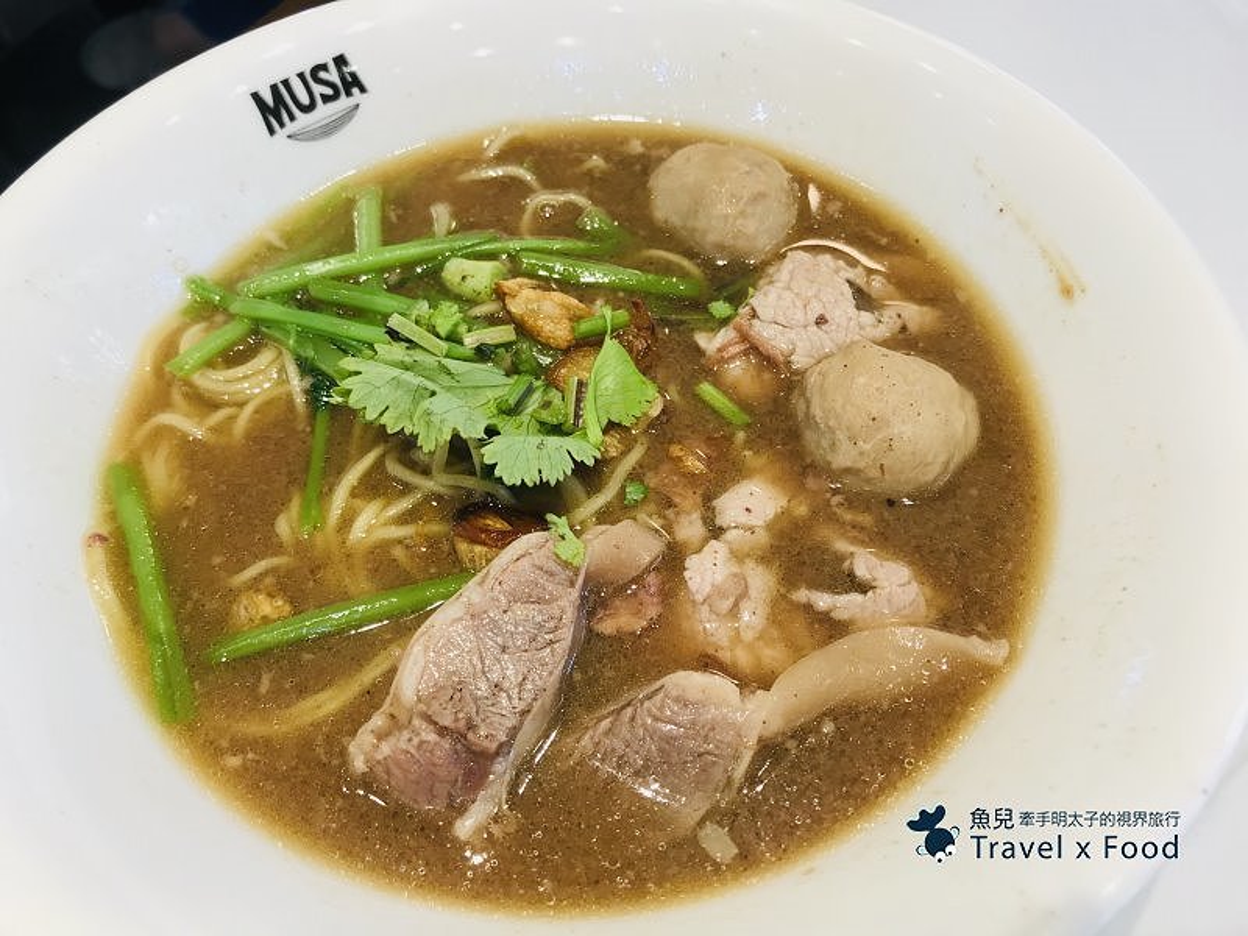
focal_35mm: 28
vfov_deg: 49.7
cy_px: 468
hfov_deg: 63.4
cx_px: 624
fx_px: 1009
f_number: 1.8
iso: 32
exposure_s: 1/60
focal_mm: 3.99
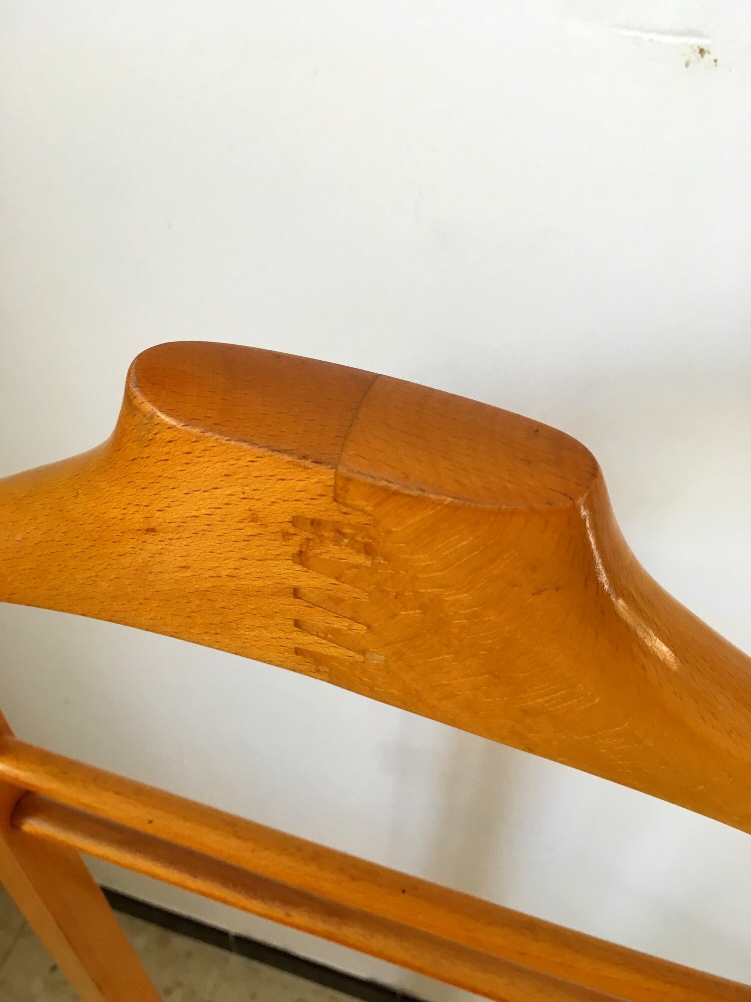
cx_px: 376
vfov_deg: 61.7
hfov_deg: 48.2
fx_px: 839
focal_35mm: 29
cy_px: 501
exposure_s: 1/33
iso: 80
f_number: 2.2
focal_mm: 4.15
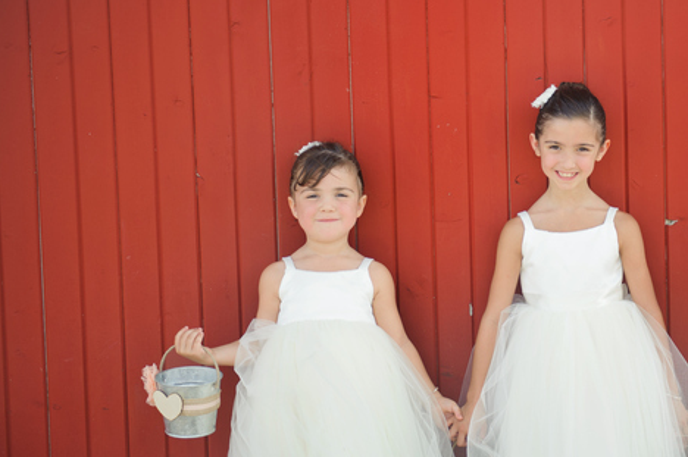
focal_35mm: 93
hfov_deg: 21.7
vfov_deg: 14.7
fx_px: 1775
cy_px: 235
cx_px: 512
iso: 200
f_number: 2.8
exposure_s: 1/800
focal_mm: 60
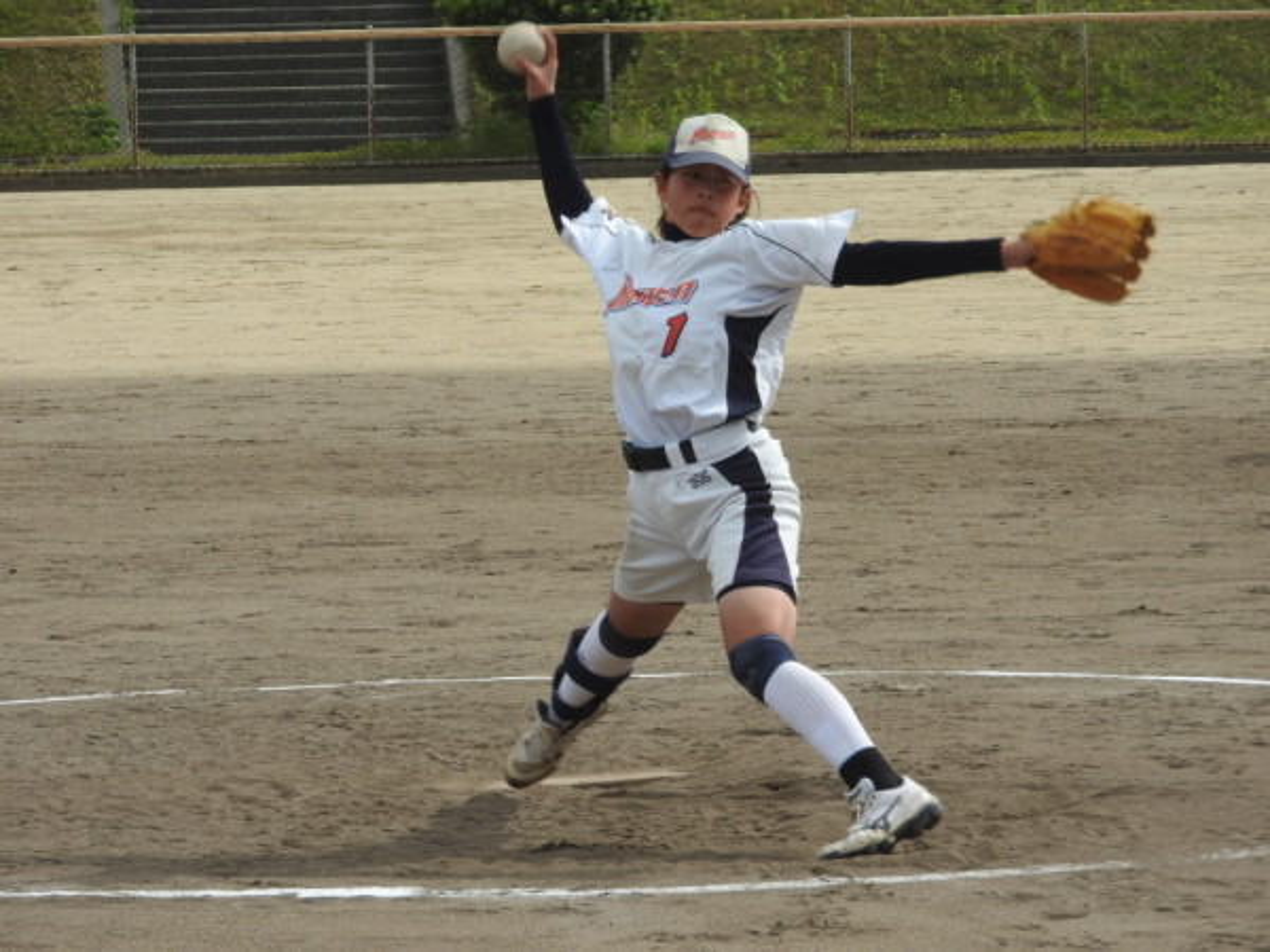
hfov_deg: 7.9
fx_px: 9172
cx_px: 635
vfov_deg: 5.9
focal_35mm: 250
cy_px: 476
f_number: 5.5
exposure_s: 1/500
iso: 100
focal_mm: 44.8
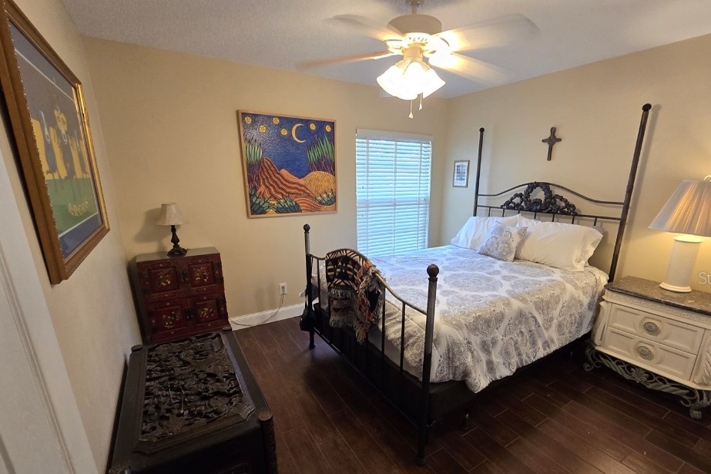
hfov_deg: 100.3
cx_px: 377
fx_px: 296
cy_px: 277
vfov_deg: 76.7
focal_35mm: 15
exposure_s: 1/60
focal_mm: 2.2
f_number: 2.2
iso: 200
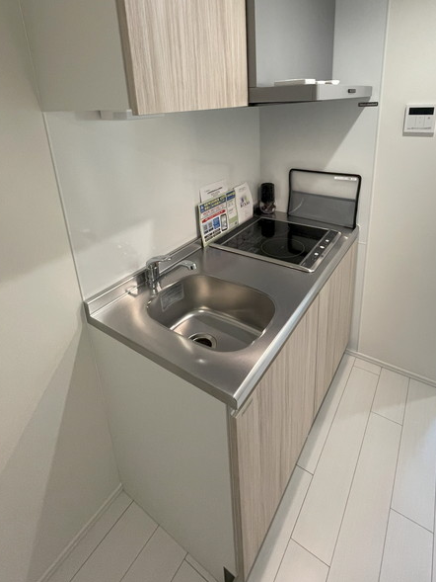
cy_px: 198
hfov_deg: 68.6
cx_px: 234
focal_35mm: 19
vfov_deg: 82.0
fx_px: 319
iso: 250
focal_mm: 1.55
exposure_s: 1/50
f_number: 2.4
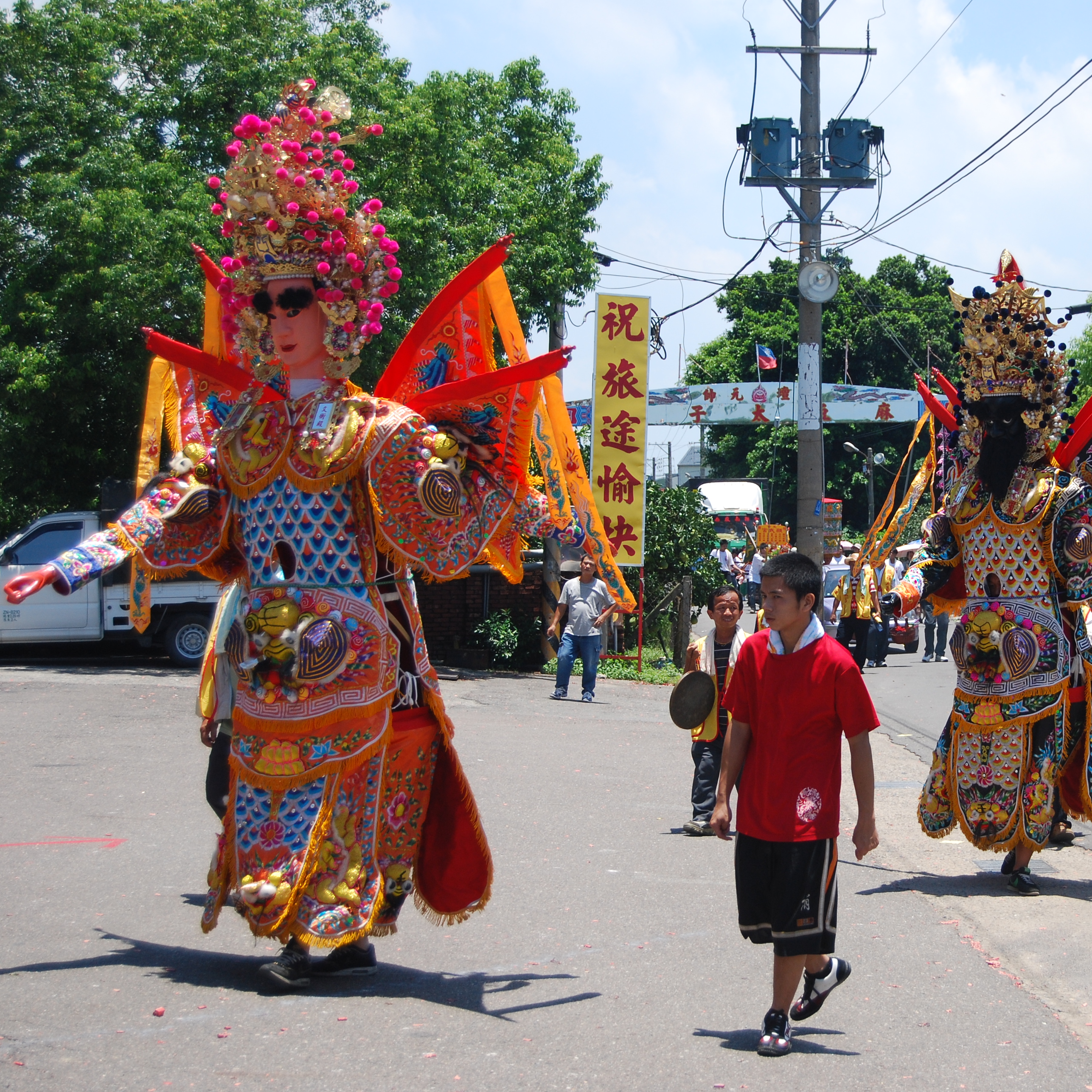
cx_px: 815
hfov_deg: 23.4
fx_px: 2605
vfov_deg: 23.7
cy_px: 544
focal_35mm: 73
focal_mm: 38
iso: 200
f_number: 4.8
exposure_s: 1/800
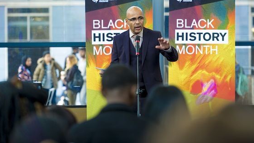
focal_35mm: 137
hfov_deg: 15.7
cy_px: 60
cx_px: 127
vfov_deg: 8.9
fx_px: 923
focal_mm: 130
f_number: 2.8
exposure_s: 1/200
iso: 800
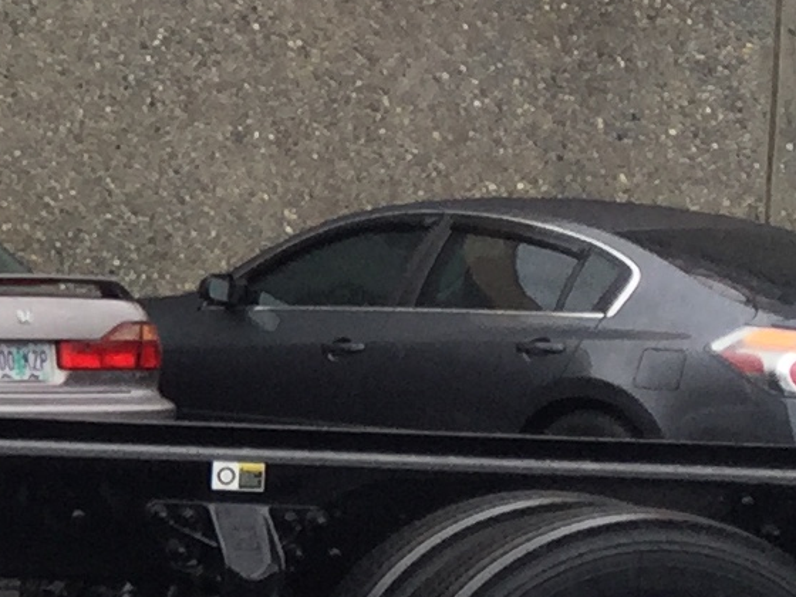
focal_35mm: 169
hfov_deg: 10.6
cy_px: 425
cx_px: -863
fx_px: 3886
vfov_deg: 8.8
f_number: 2.2
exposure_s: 1/341
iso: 32
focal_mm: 4.15
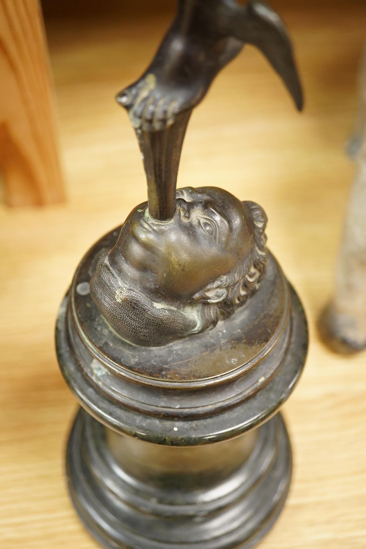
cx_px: 183
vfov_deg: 43.6
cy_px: 274
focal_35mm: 45
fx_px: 686
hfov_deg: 29.9
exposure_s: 1/125
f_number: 5
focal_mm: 30
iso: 2500
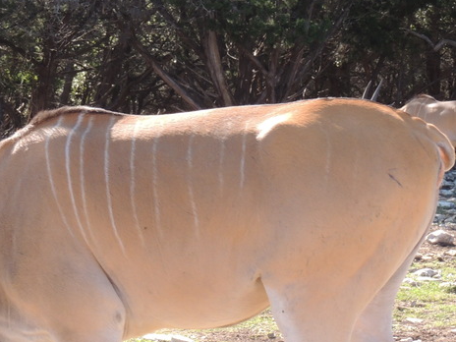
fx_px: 1818
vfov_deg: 10.7
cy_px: 175
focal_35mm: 138
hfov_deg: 14.3
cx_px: 122
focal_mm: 8.9
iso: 100
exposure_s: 1/200
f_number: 3.6
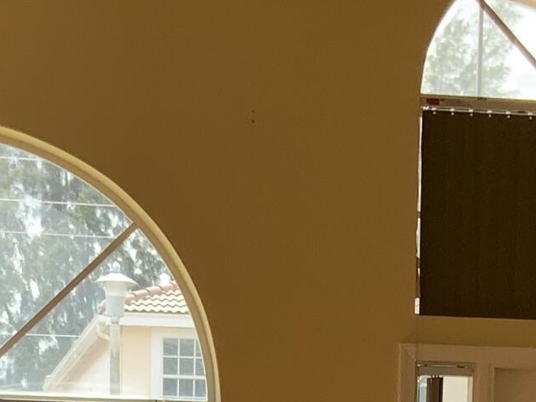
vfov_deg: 10.2
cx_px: 290
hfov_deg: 14.4
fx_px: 2121
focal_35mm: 137
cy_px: 735
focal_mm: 3
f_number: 1.8
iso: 16
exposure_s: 1/302
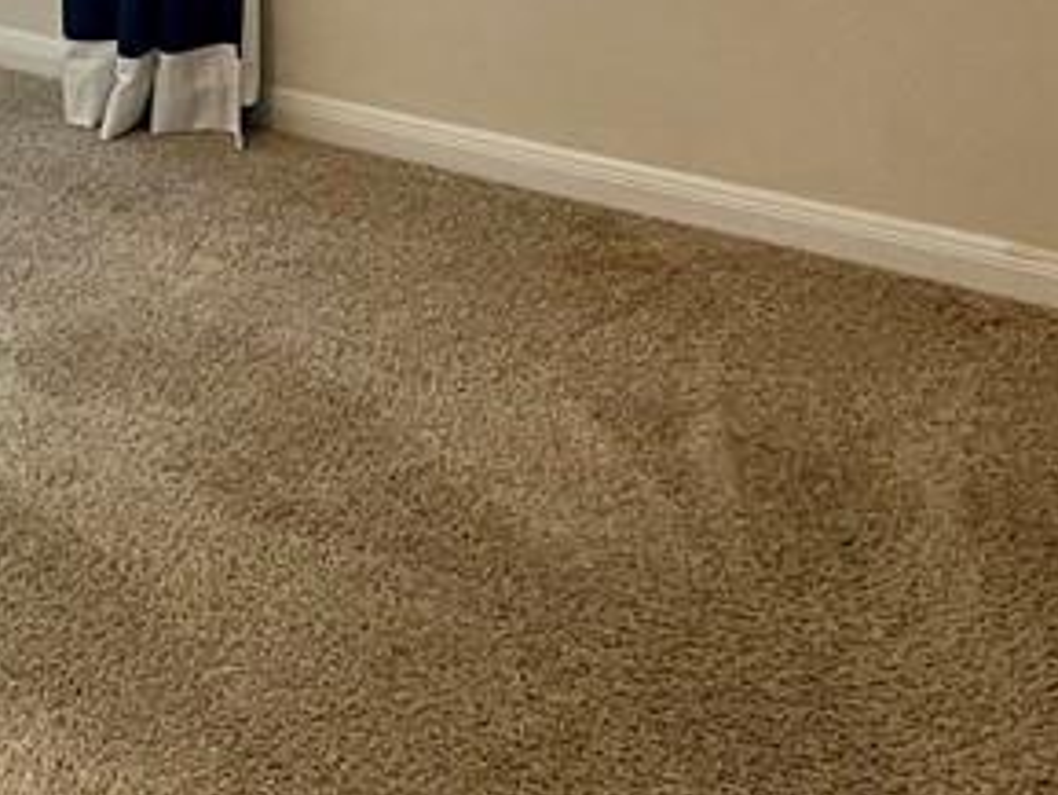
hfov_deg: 20.3
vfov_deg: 15.6
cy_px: -77
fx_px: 2813
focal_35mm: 92
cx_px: -99
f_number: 1.5
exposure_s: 1/60
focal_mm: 5.7
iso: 125
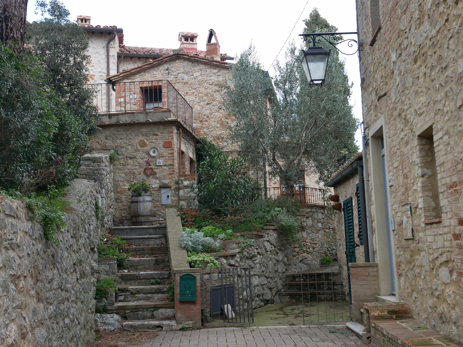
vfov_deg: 31.5
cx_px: 232
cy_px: 174
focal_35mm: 46
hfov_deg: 41.2
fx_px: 616
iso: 200
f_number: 4.9
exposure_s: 1/80
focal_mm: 23
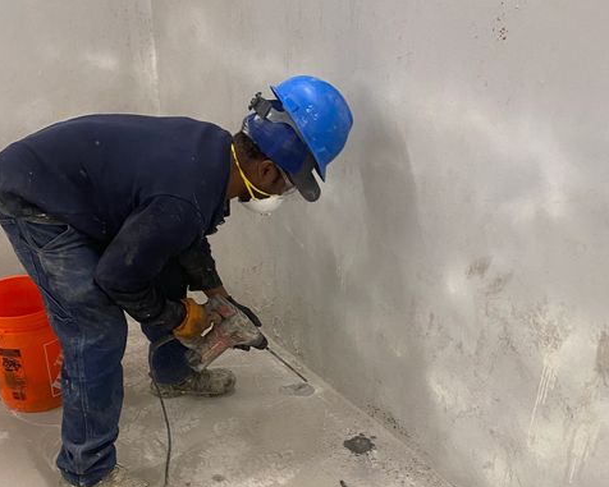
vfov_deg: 45.6
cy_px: 287
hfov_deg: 55.4
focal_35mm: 32
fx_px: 577
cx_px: 257
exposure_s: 1/60
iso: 250
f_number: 1.8
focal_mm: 4.25
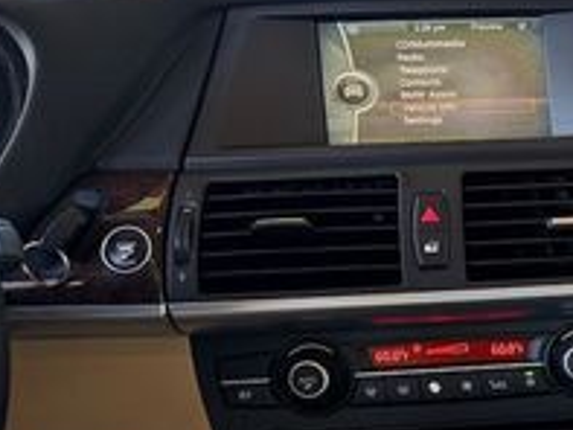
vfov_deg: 18.5
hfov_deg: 20.8
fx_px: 1292
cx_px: 884
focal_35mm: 78
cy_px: 421
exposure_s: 1/97
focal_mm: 6.76
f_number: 1.78
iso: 200
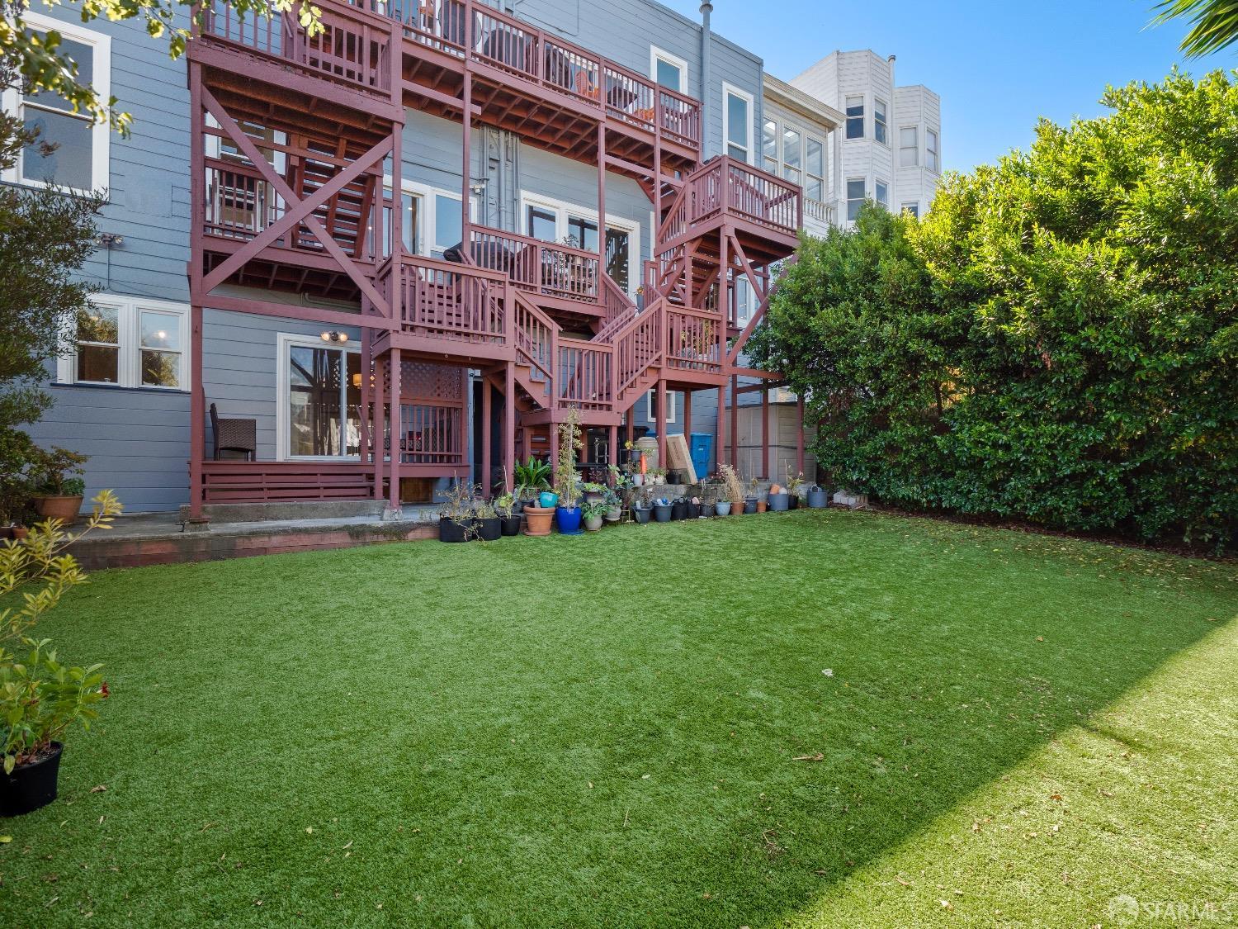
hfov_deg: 94.5
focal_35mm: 16
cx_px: 619
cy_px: 464
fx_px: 572
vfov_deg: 78.1
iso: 320
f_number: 2.8
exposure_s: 1/80
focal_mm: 8
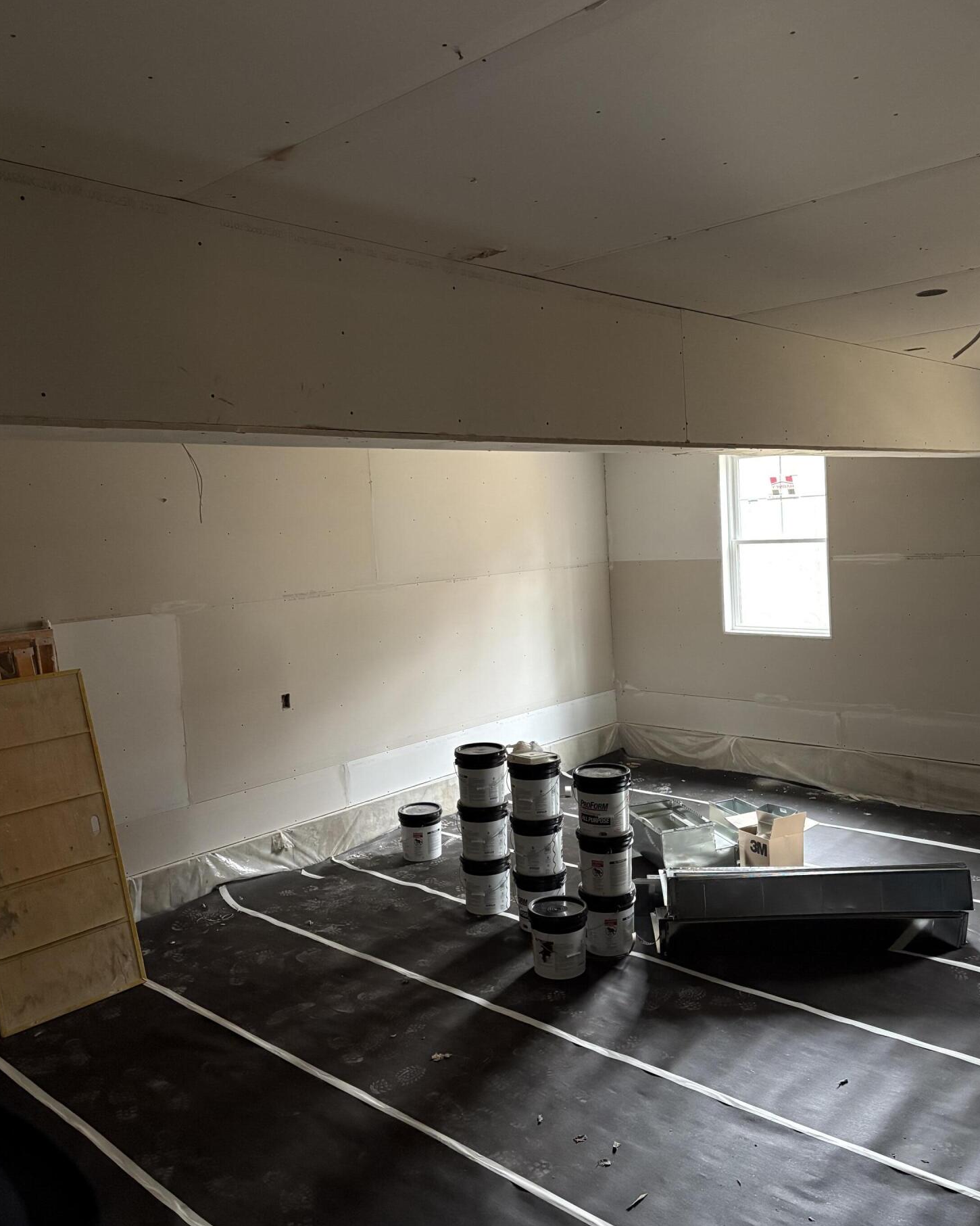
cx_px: 499
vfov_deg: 62.2
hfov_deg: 51.5
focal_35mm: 28
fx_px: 1015
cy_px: 577
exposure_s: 1/32
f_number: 1.6
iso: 640
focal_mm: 5.96
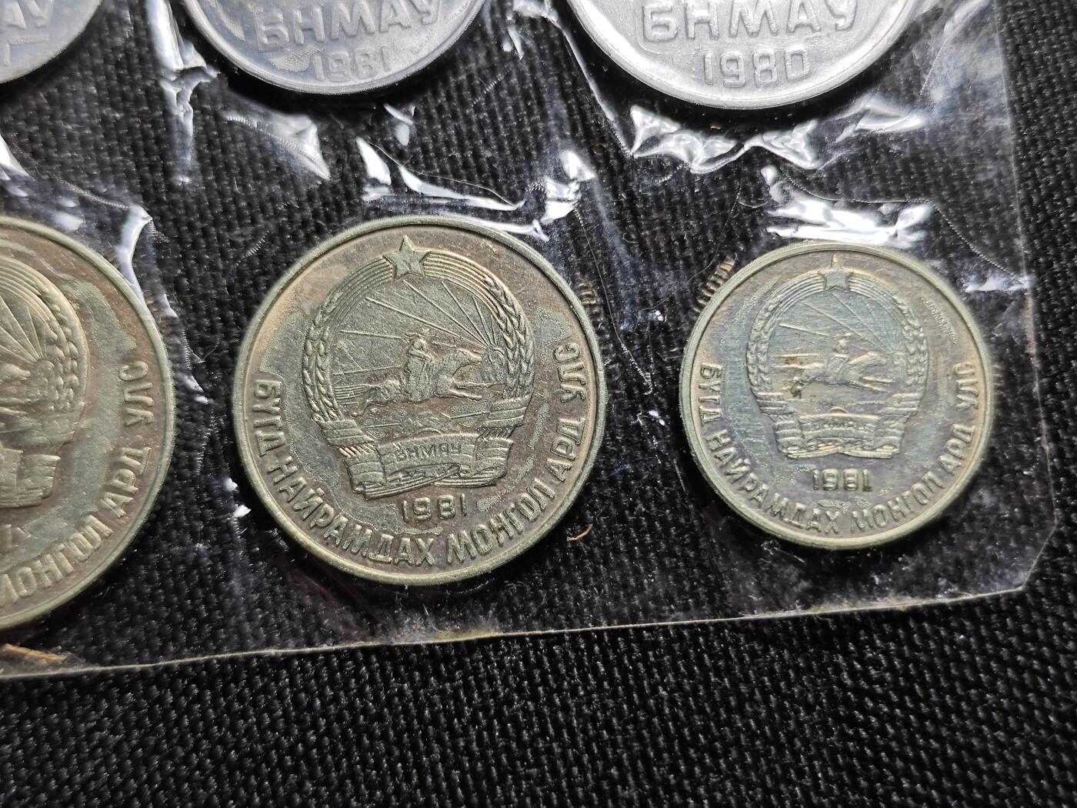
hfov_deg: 38.9
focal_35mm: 49
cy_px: 404
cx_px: 538
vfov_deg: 29.7
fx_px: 1525
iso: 80
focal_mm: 5.84
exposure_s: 1/66.9
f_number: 1.6
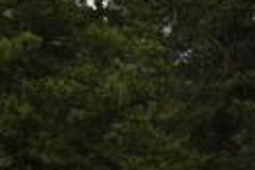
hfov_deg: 5.0
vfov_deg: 3.4
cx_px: 280
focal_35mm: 410
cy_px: 132
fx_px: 2904
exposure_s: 1/1600
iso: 640
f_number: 5
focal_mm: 45
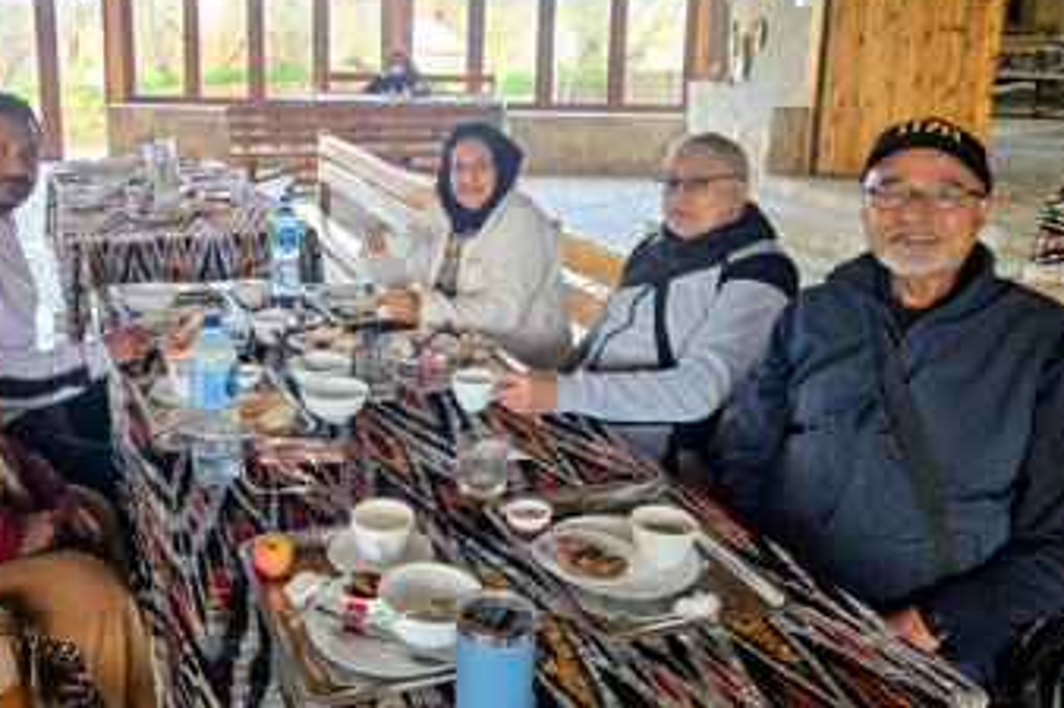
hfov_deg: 55.2
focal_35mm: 34
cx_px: 406
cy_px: 220
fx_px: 1004
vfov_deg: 38.3
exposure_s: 1/180
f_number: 1.8
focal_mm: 5.4
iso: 160
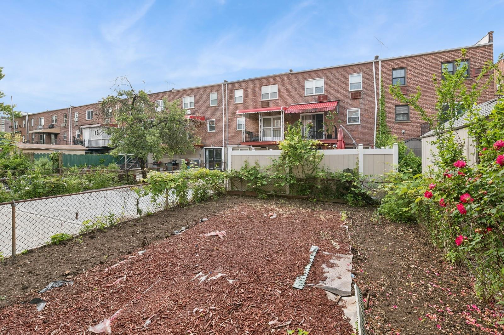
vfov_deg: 77.2
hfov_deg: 100.4
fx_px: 210
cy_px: 168
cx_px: 252
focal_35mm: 15
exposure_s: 1/100
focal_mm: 15
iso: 640
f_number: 14
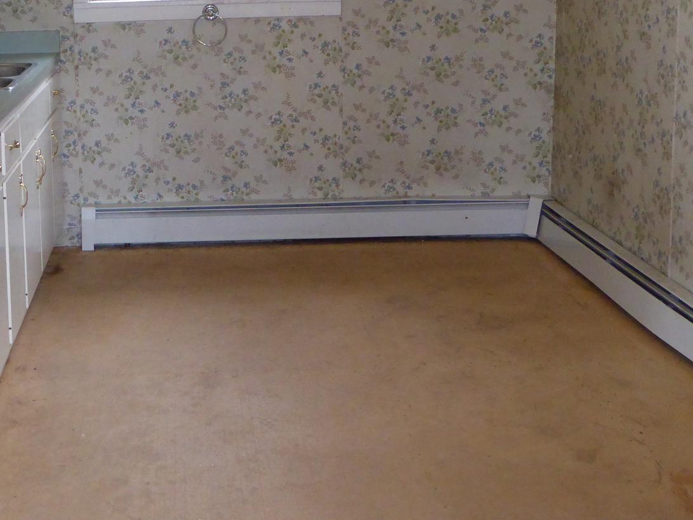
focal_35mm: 58
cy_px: 81
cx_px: 223
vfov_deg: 24.7
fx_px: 1161
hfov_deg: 32.9
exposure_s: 1/60
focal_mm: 5.4
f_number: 3.5
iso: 640
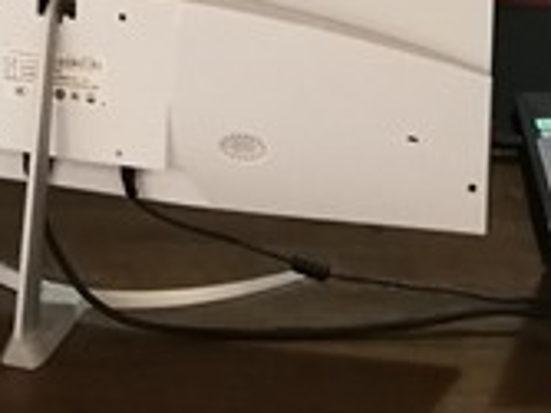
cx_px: 218
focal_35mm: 113
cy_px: -335
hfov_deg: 17.4
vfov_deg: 12.0
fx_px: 1797
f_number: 2.2
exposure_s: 1/25
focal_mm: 3.95
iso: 400
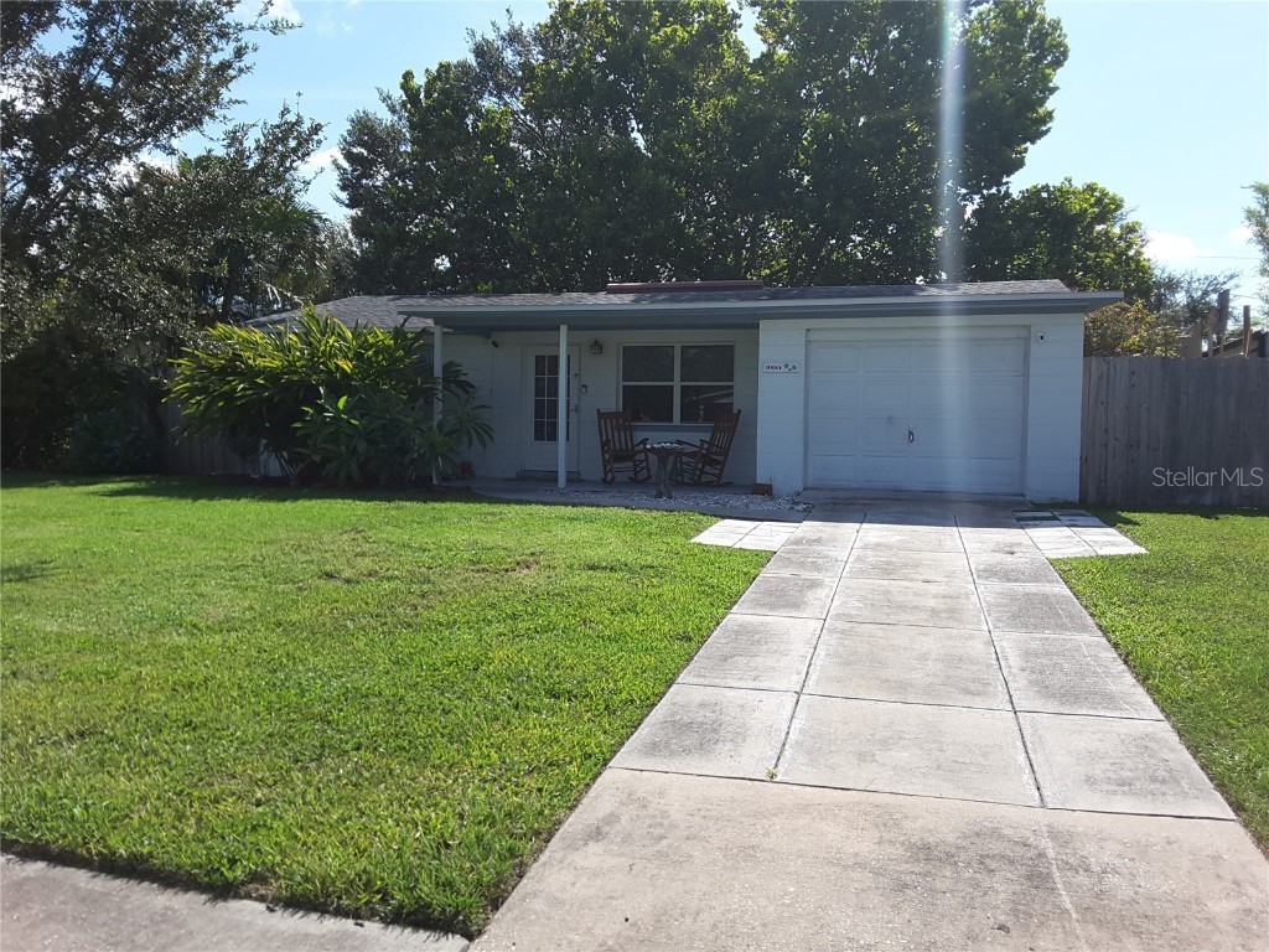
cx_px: 634
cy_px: 476
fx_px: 1136
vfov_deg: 45.4
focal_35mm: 31
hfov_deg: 58.4
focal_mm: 2.9
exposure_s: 1/1244
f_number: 1.9
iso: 40
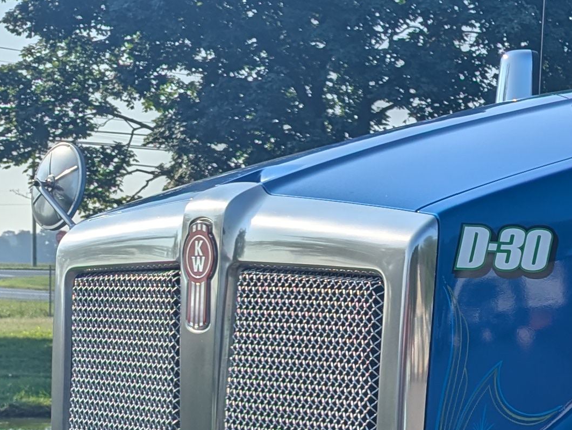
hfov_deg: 18.4
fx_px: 1522
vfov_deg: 16.0
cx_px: 909
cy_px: 360
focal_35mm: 92
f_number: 1.85
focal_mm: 6.81
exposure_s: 1/3058
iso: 41
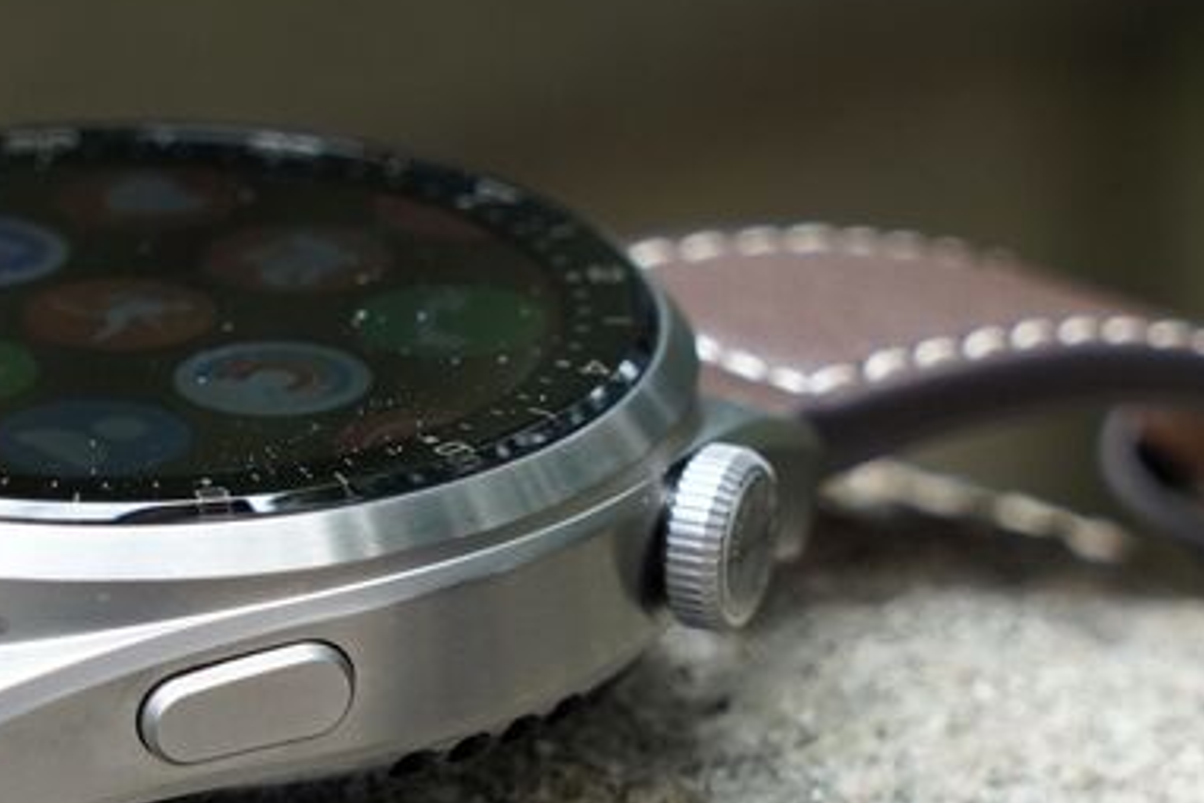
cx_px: 155
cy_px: 424
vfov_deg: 9.0
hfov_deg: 13.4
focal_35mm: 152
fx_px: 5083
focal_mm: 70
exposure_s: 1/160
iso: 500
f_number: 7.1
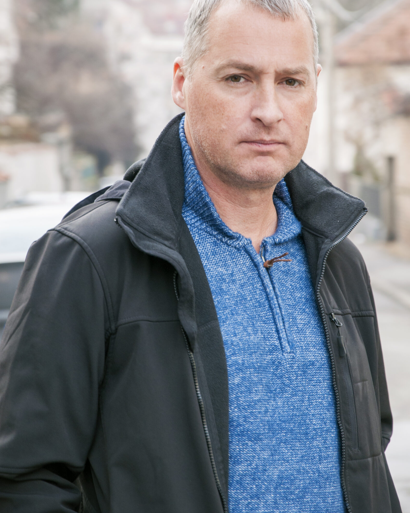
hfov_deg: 8.7
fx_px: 2709
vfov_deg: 10.8
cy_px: 207
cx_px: 205
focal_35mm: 179
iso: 200
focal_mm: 105
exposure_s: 1/80
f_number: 6.3
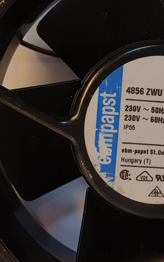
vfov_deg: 32.5
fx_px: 451
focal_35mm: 63
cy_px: 122
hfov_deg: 20.3
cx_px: 145
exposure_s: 1/100
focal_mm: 4.3
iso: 50
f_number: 2.4
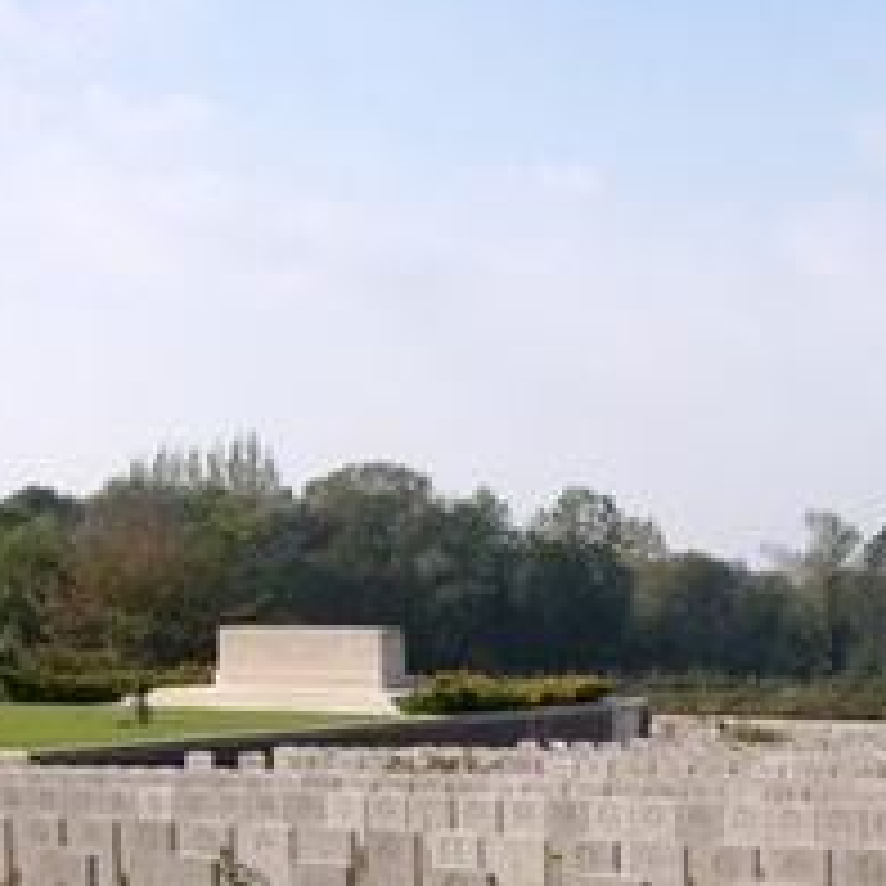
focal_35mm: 86
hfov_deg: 19.6
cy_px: 998
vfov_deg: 19.3
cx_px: 886
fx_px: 2490
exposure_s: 1/160
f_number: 8.8
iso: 80
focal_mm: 5.7
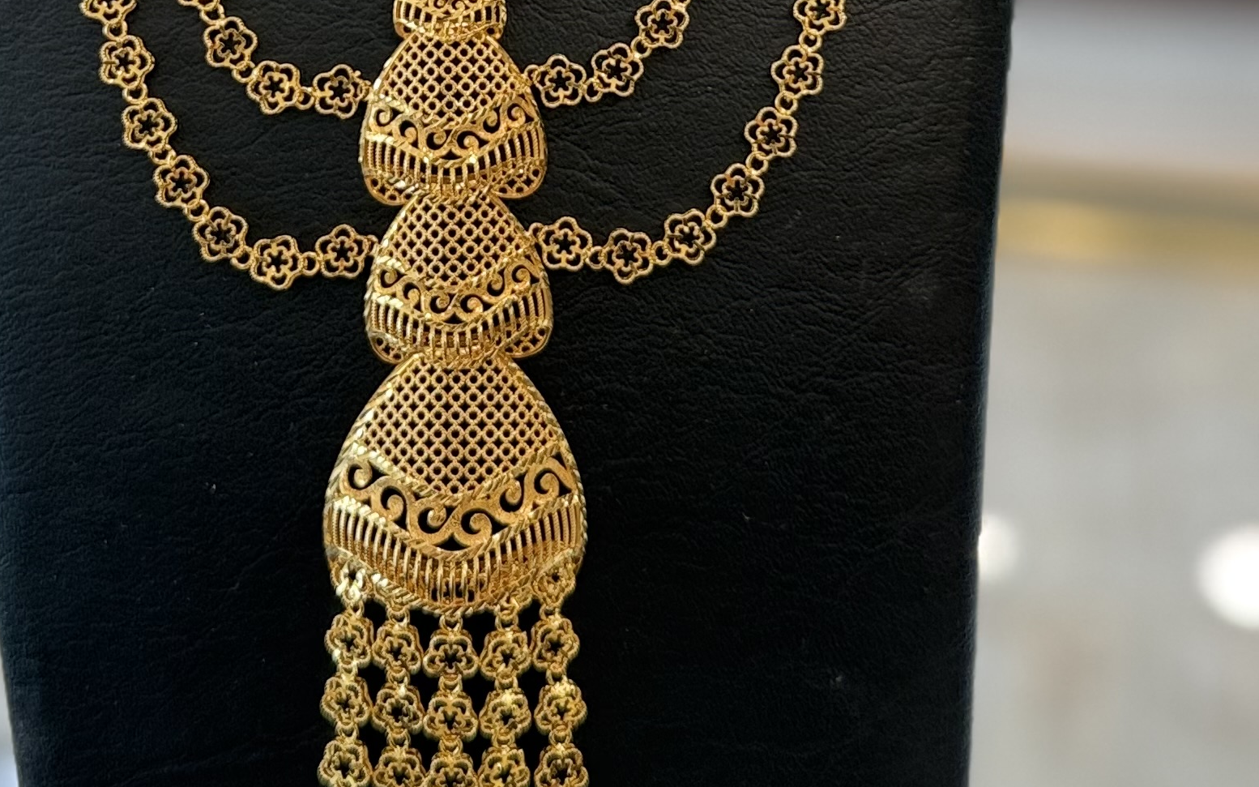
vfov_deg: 18.7
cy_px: -153
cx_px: 567
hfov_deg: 31.1
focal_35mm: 66
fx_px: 2264
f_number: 1.78
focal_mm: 6.76
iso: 125
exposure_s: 1/60
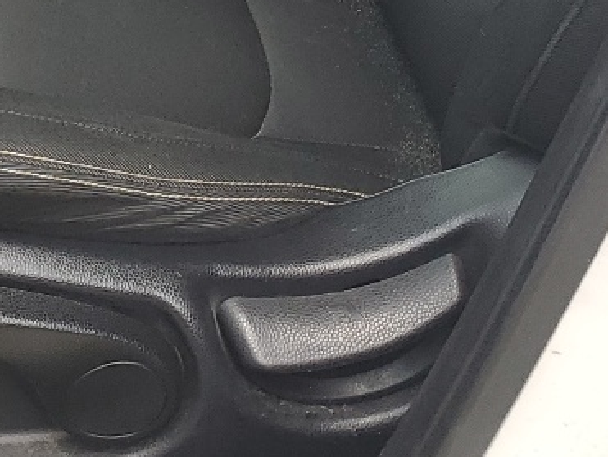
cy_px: -388
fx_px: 1969
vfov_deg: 12.1
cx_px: -190
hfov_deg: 16.5
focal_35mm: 112
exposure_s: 1/204
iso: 50
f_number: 1.5
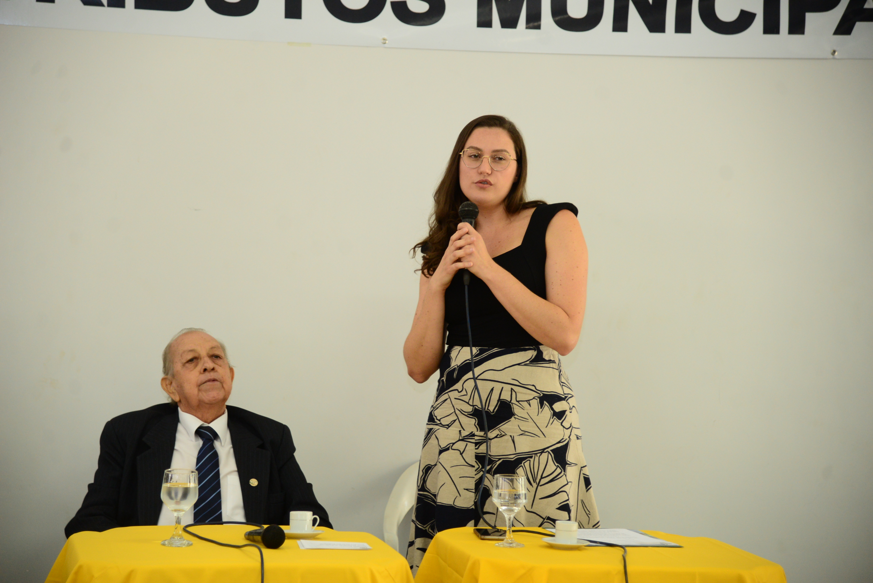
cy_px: 292
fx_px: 2232
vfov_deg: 14.9
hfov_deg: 22.1
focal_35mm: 92
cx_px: 436
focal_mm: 92
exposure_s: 1/125
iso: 1600
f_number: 4
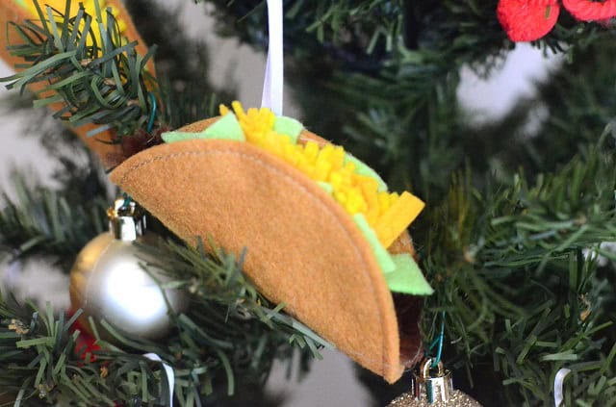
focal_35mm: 75
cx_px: 308
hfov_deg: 27.1
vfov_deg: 18.1
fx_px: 1280
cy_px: 204
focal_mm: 50
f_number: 3.5
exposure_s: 1/50
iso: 8000
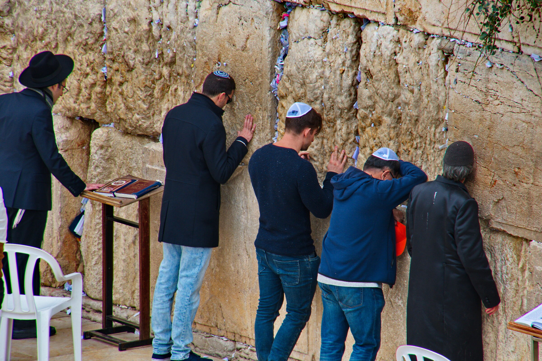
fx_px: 6774
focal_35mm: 450
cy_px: 180
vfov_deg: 3.1
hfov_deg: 4.6
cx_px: 271
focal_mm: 300
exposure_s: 1/60
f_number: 14
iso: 200
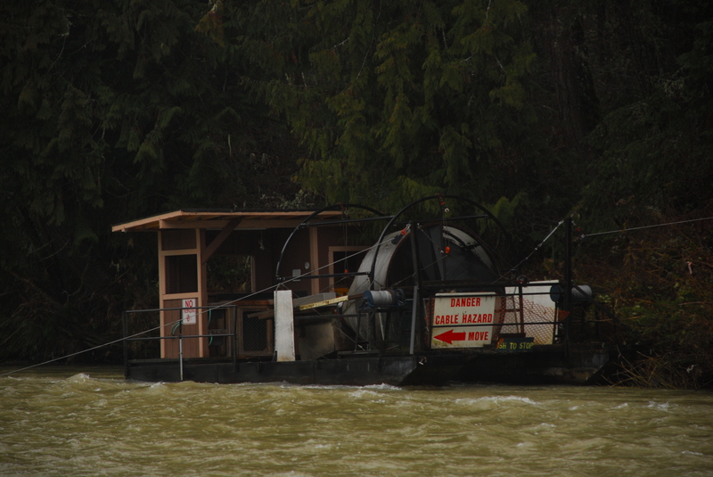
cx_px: 356
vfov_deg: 6.8
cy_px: 238
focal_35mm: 202
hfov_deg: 10.2
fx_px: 4014
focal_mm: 135
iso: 250
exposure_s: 1/125
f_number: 5.6
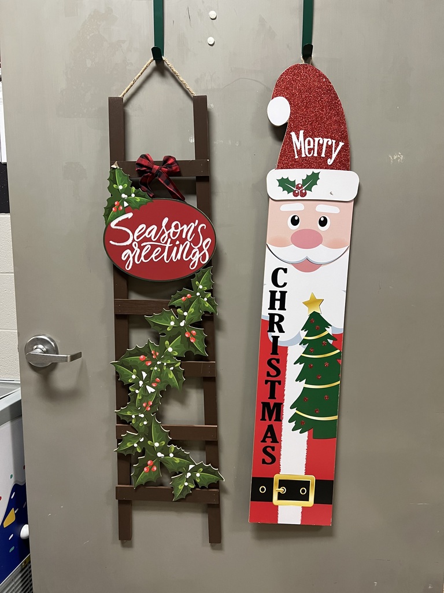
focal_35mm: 26
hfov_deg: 53.1
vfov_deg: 67.3
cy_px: 296
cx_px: 222
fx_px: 445
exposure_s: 1/60
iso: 200
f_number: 1.5
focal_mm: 5.7
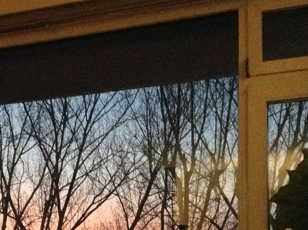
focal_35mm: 75
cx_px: 37
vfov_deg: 18.8
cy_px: 259
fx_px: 666
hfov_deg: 25.3
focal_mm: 3.3
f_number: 2.4
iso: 640
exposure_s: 1/15
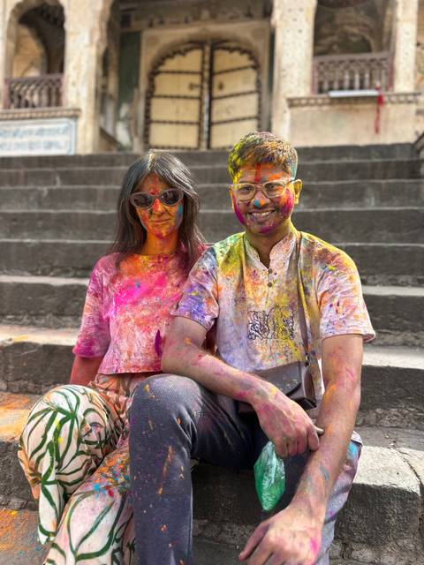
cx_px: 212
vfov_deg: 71.6
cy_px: 282
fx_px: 392
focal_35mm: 24
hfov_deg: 56.8
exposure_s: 1/1212
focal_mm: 6.86
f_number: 1.78
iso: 80
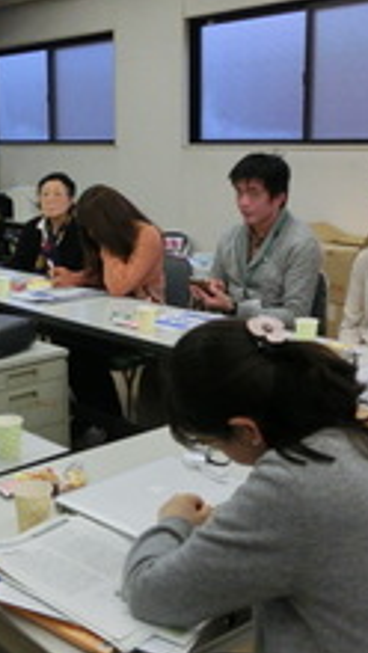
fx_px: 866
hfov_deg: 23.2
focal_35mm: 50
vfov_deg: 41.3
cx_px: 21
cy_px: 294
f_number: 3
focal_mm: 5
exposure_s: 1/125
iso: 250
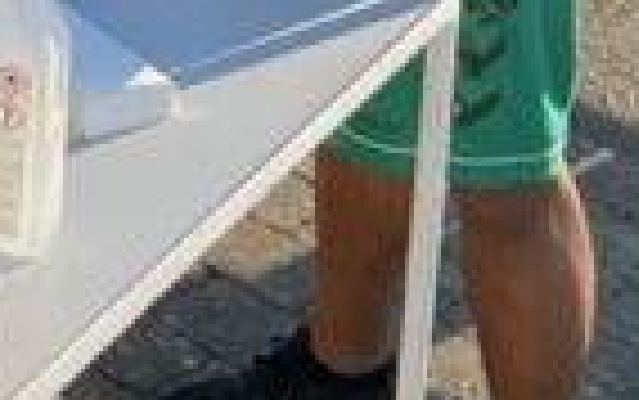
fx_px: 2161
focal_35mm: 124
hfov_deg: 15.3
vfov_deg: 9.2
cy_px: -629
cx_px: -382
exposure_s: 1/729
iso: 32
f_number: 1.6
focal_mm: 4.2
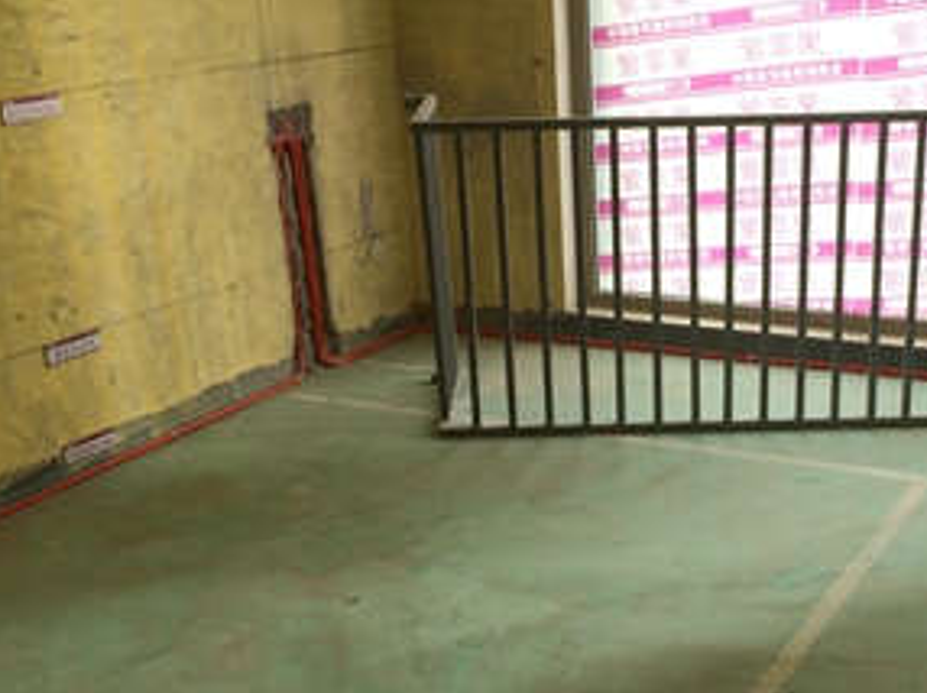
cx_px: 655
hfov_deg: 35.7
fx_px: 1418
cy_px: 502
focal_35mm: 53
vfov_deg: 27.2
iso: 40
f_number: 2.2
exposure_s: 1/100
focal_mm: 4.15
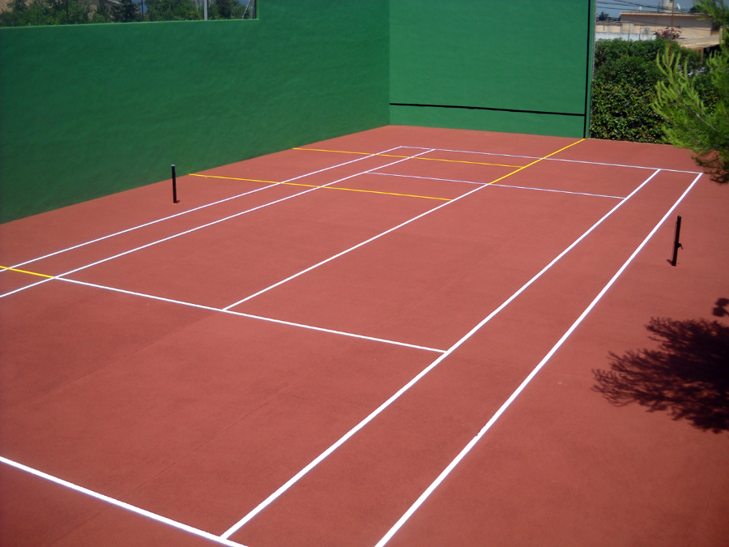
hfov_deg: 45.8
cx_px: 364
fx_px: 863
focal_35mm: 41
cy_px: 274
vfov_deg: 35.1
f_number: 5.5
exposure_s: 1/337
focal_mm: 6.72
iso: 64
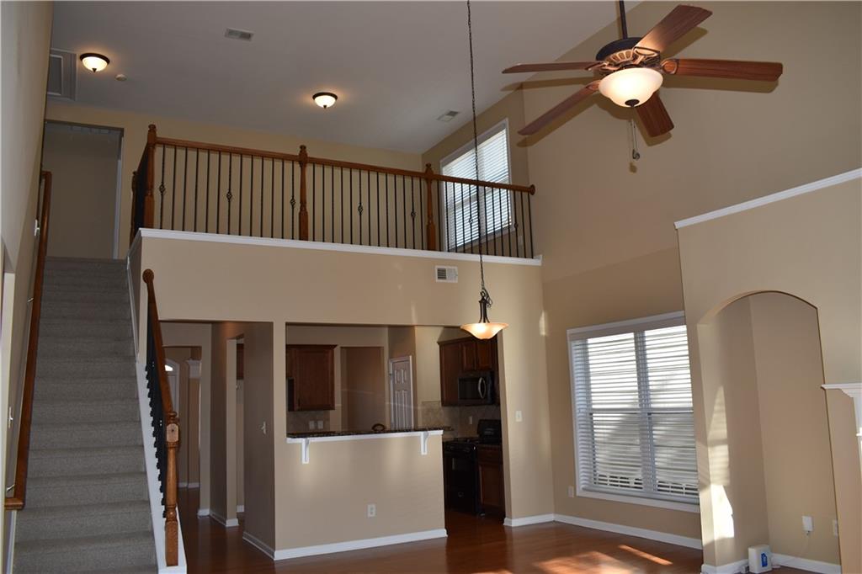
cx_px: 431
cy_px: 287
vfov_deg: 47.9
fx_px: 646
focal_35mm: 27
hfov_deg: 67.4
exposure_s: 1/125
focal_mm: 18
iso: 250
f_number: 5.6
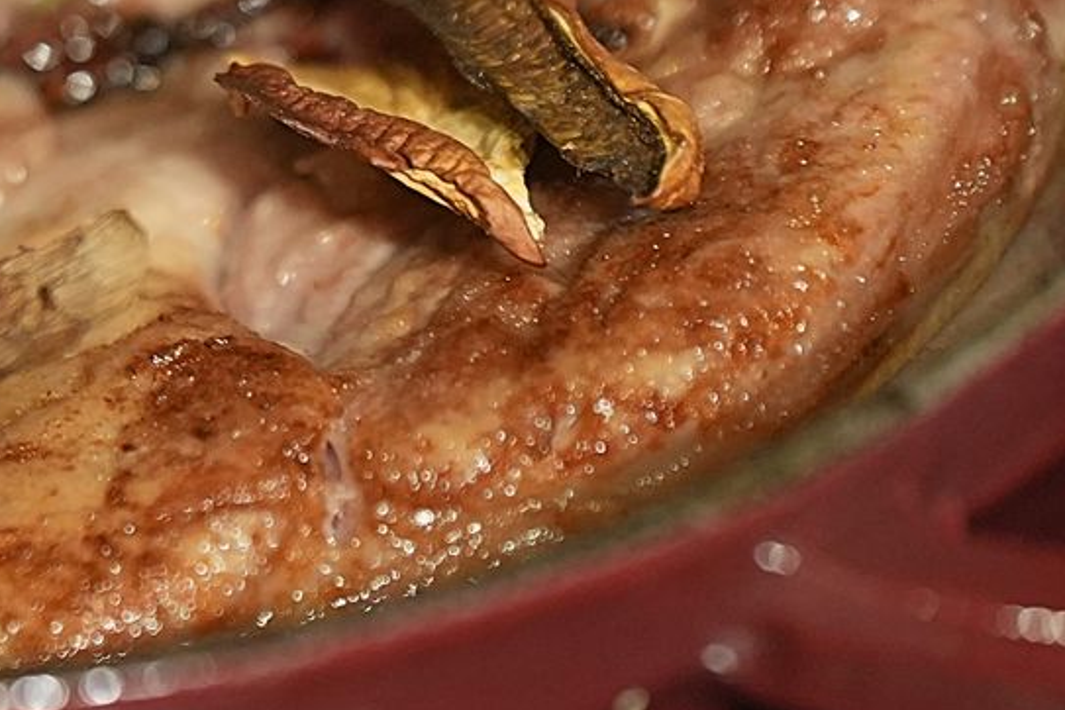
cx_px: -1161
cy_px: -790
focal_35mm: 376
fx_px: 11122
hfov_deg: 5.4
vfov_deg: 3.6
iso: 1600
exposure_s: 1/160
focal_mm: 85
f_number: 2.5
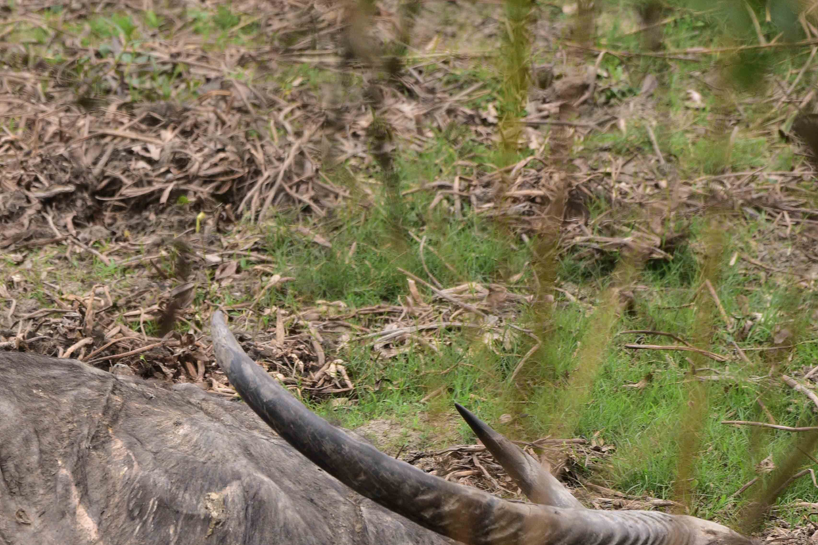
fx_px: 15199
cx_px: 100
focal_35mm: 669
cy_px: 477
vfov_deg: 2.1
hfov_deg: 3.1
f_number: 5.6
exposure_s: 1/400
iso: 160
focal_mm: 310
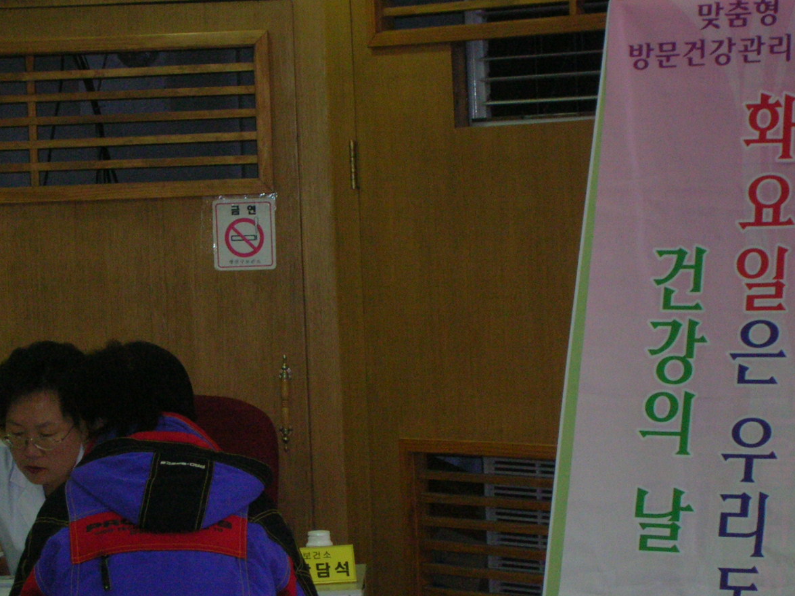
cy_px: 368
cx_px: 325
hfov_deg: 13.8
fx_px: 3284
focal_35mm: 143
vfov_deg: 10.4
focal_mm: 17.4
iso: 200
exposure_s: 1/60.1
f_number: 4.9
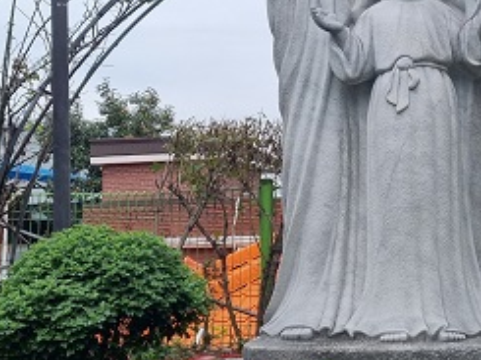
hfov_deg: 26.9
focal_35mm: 71
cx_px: 393
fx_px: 985
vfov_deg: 20.6
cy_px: 123
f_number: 1.8
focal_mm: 5.4
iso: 50
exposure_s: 1/1604
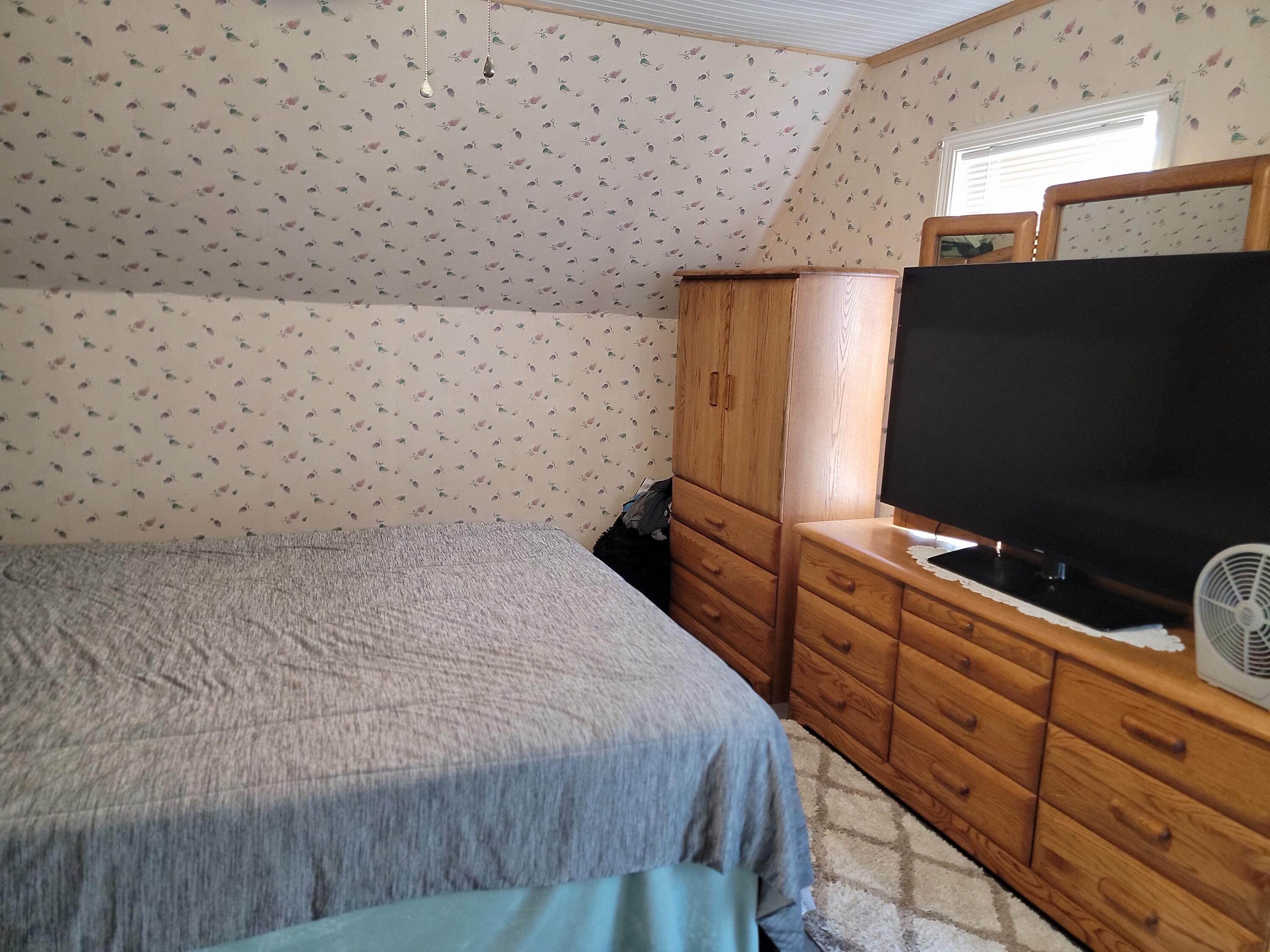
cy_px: 476
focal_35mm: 24
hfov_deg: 71.6
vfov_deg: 56.8
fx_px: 881
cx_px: 635
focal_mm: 6.7
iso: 400
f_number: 1.8
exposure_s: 1/30
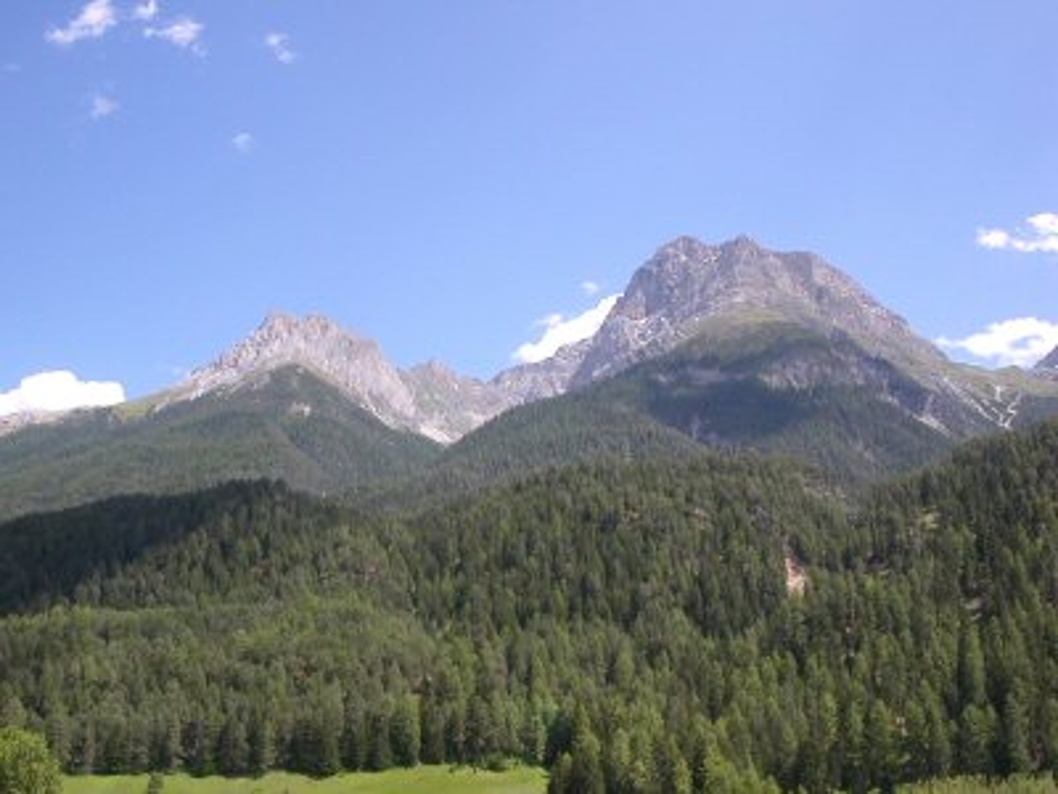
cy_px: 397
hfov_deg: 50.1
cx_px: 529
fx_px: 1131
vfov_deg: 38.7
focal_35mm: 37
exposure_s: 1/301
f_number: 4.5
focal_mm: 5.6
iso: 100
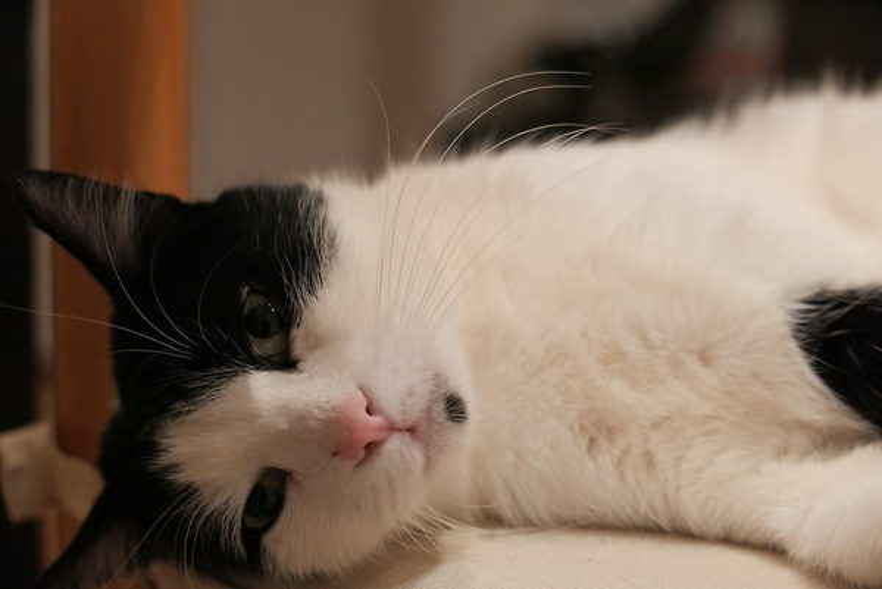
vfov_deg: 18.2
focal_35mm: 75
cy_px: 294
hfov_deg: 27.0
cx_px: 441
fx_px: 1839
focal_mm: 34
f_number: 2.8
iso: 1600
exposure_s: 1/100
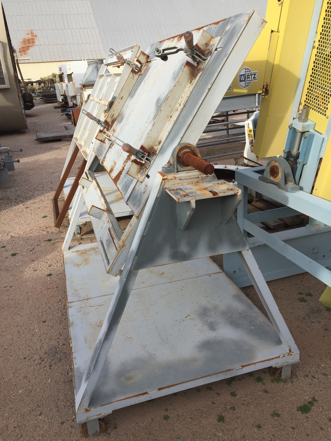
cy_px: 220
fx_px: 370
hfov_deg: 48.2
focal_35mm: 29
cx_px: 166
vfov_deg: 61.7
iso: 32
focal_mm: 4.15
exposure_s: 1/1130
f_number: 2.2
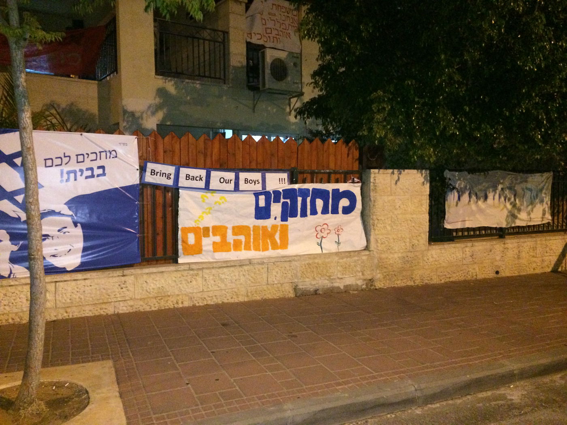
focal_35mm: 30
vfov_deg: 46.8
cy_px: 212
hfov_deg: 60.0
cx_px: 284
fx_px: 491
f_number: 2.2
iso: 800
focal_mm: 4.12
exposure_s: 1/17
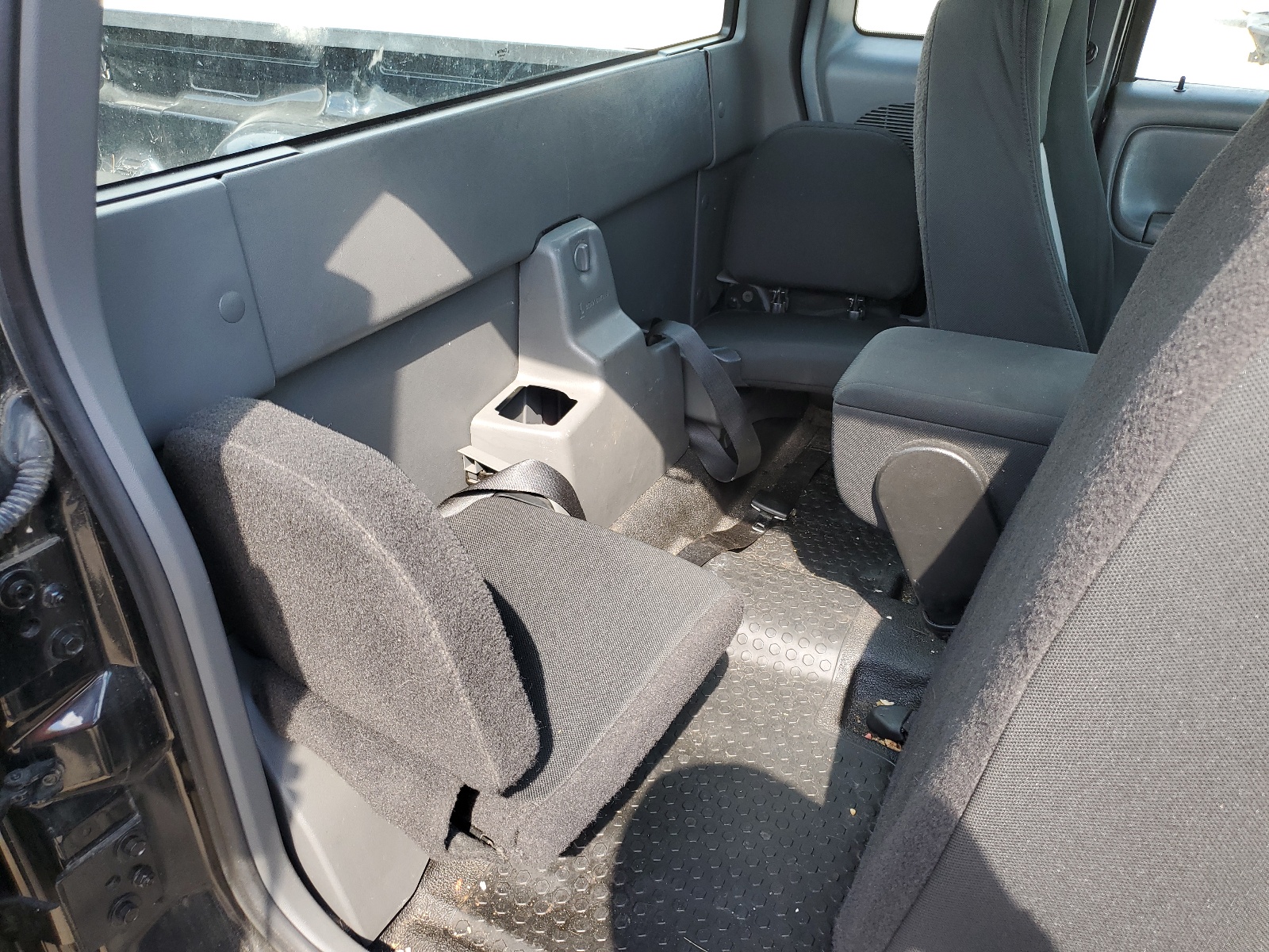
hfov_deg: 67.3
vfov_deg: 53.1
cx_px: 634
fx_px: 953
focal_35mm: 26
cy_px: 476
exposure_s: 1/250
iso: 50
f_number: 1.5
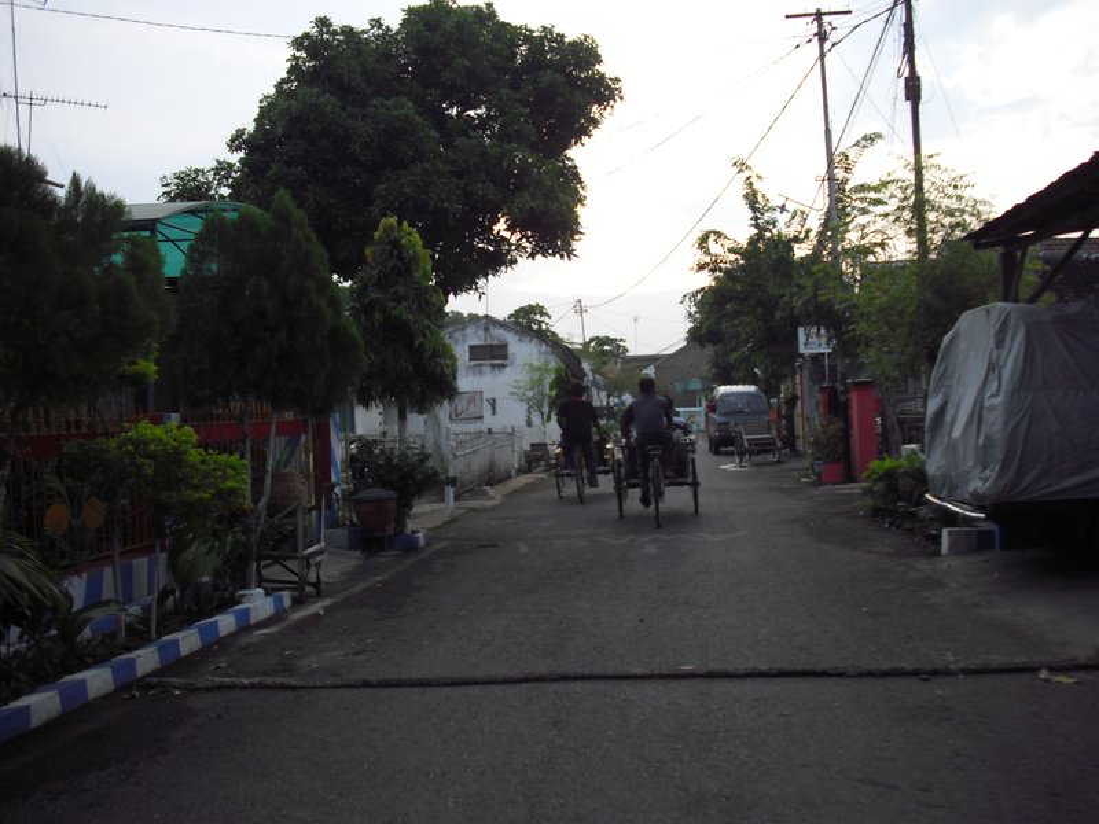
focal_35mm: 38
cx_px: 550
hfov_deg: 49.0
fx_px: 1206
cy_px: 412
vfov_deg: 37.7
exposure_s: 1/80
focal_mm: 6.2
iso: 100
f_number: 2.8
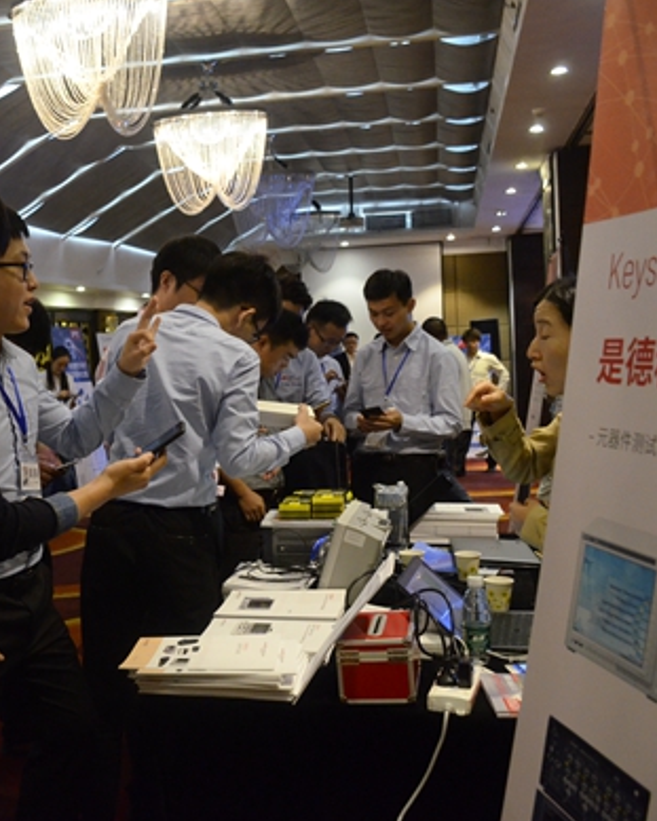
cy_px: 408
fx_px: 948
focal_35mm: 39
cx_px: 137
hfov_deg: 37.0
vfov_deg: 46.9
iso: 3200
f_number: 3.5
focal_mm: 18
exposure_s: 1/100
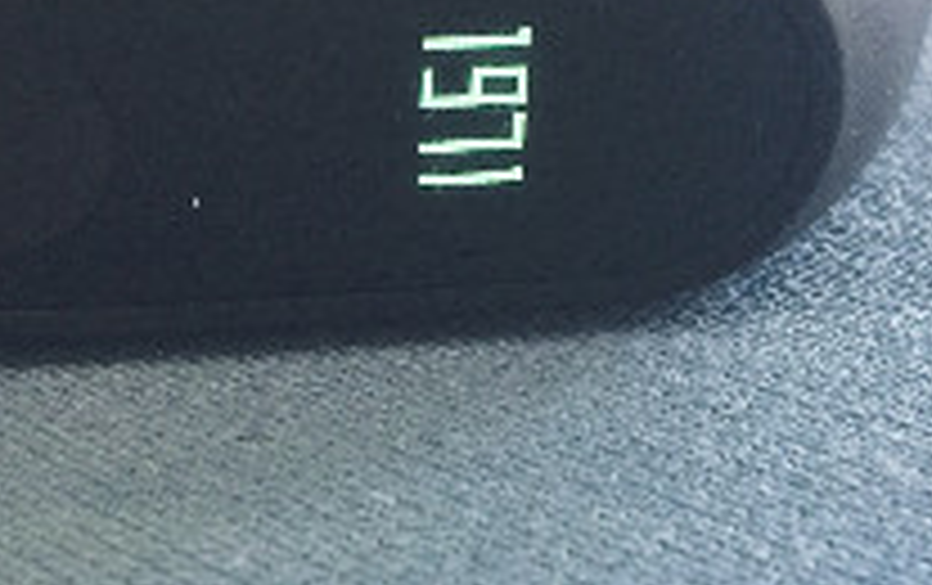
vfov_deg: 14.7
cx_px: 221
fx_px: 2264
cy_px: 306
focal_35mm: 89
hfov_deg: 23.0
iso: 160
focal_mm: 4.15
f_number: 2.2
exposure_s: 1/33
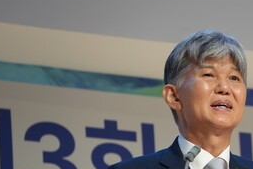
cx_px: 286
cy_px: 169
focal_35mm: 394
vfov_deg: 3.5
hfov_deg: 5.2
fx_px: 2770
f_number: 5.6
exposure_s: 1/160
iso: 1000
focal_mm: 166
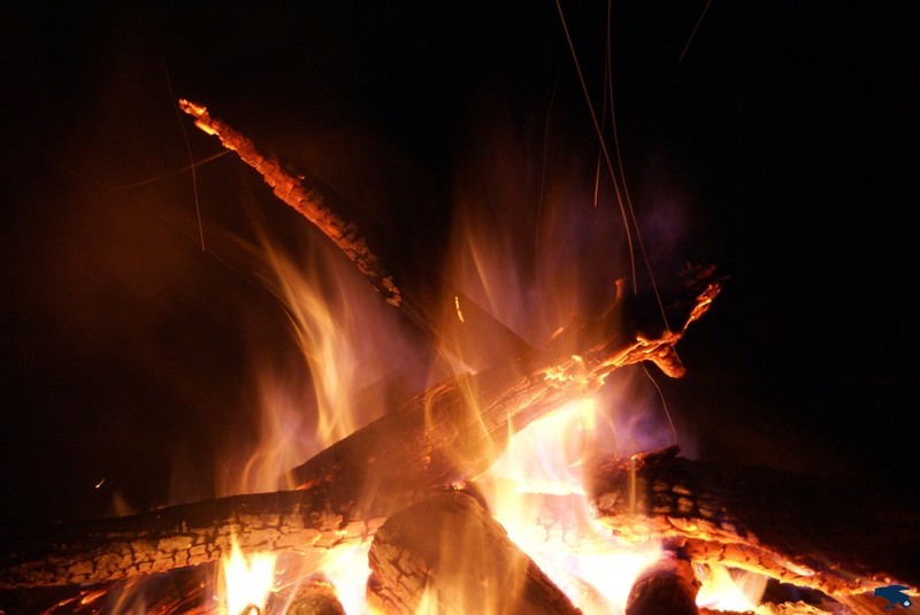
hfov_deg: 27.0
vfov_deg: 18.2
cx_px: 460
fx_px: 1918
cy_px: 308
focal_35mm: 75
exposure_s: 1/6
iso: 400
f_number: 5.6
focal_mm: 50
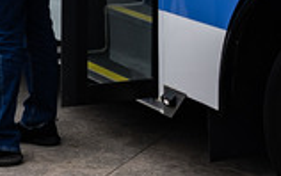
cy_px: -150
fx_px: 1065
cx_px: 64
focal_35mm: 139
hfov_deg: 15.0
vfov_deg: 9.0
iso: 80
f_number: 4.5
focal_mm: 24
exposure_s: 1/320
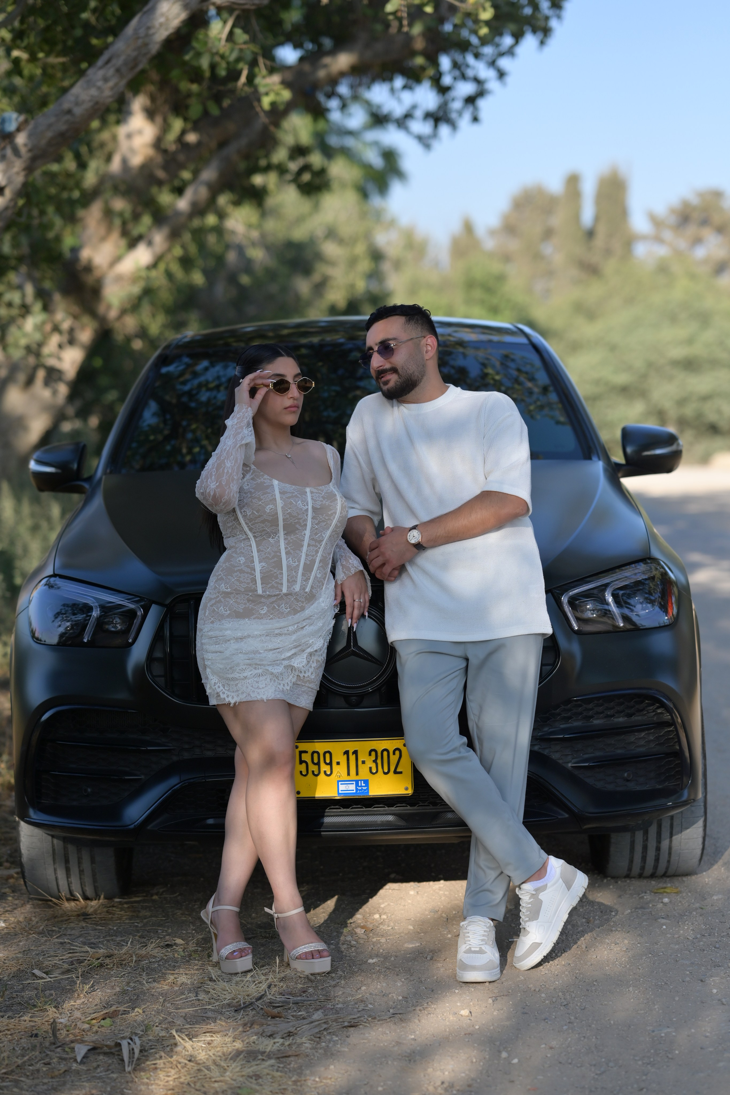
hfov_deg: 16.1
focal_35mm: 85
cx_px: 365
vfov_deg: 23.9
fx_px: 2585
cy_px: 548
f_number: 2.5
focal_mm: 85
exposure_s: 1/3200
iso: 200
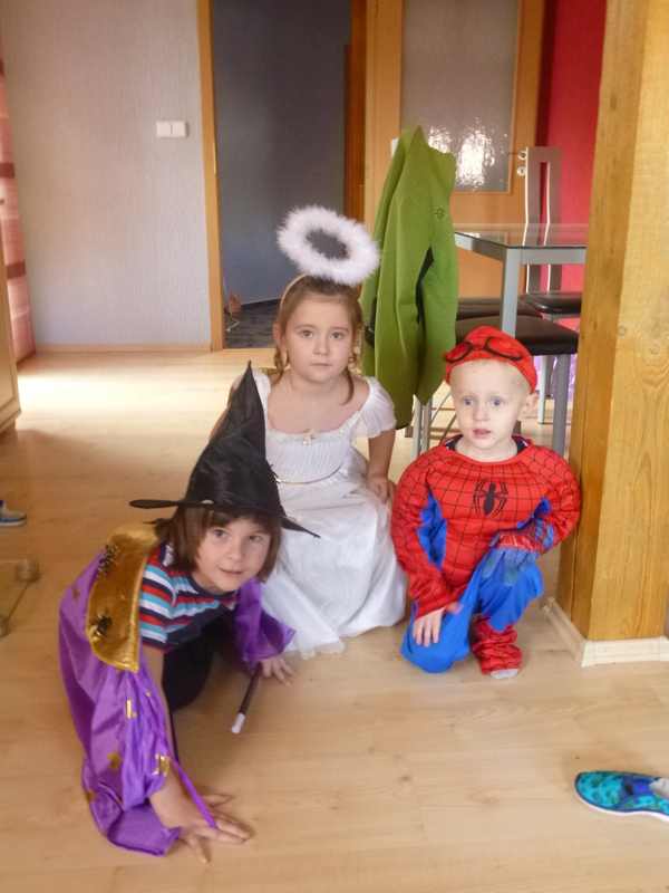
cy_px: 446
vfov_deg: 61.7
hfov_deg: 48.2
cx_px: 334
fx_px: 747
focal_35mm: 29
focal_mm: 5.2
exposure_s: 1/8
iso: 400
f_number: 3.3
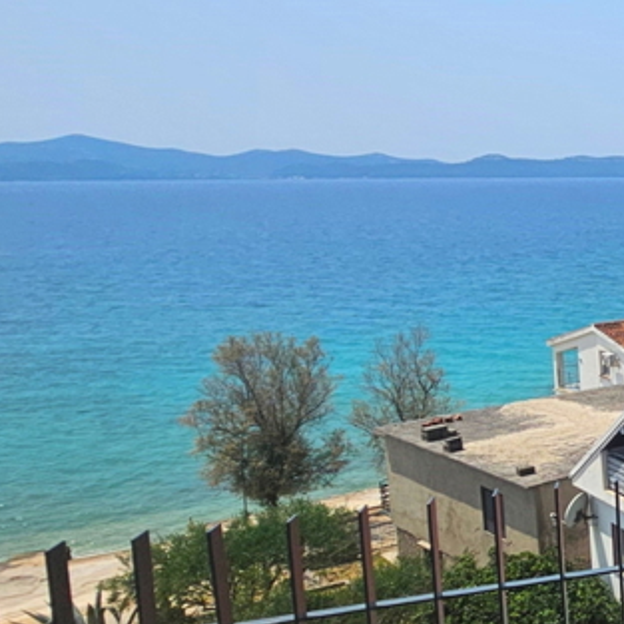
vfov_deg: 38.2
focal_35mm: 44
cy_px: 255
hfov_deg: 22.6
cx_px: 1108
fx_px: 897
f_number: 2.2
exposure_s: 1/4337
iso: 50
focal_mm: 2.2
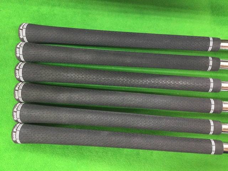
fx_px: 204
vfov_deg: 45.4
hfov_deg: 58.4
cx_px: 114
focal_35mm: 31
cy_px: 86
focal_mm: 3.3
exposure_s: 1/17
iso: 200
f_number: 2.4
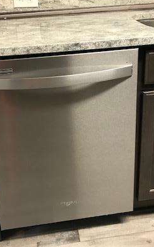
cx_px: 71
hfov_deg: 26.8
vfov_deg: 41.5
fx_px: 323
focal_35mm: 48
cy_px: 91
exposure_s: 1/17
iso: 40
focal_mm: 3.99
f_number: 1.8
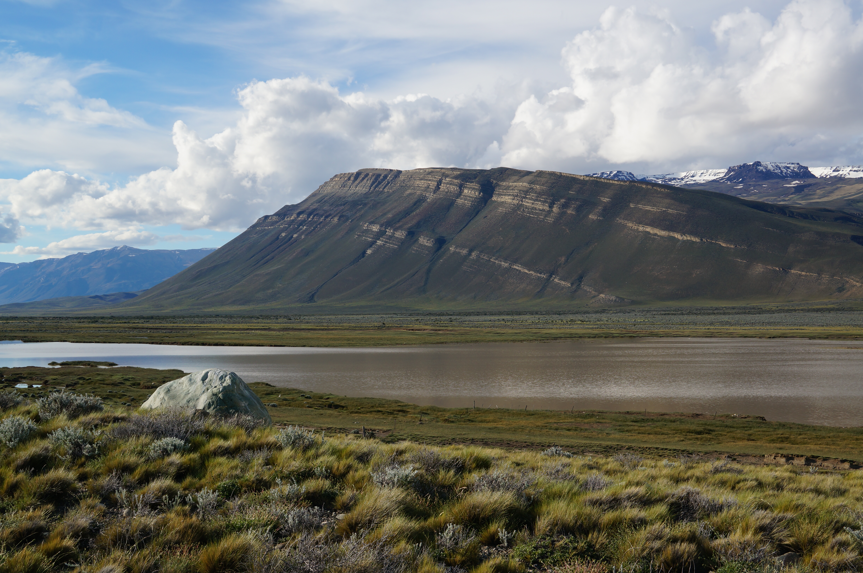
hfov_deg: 43.6
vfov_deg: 29.8
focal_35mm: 45
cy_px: 286
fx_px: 1078
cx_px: 432
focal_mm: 30
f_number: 13
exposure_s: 1/125
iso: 100
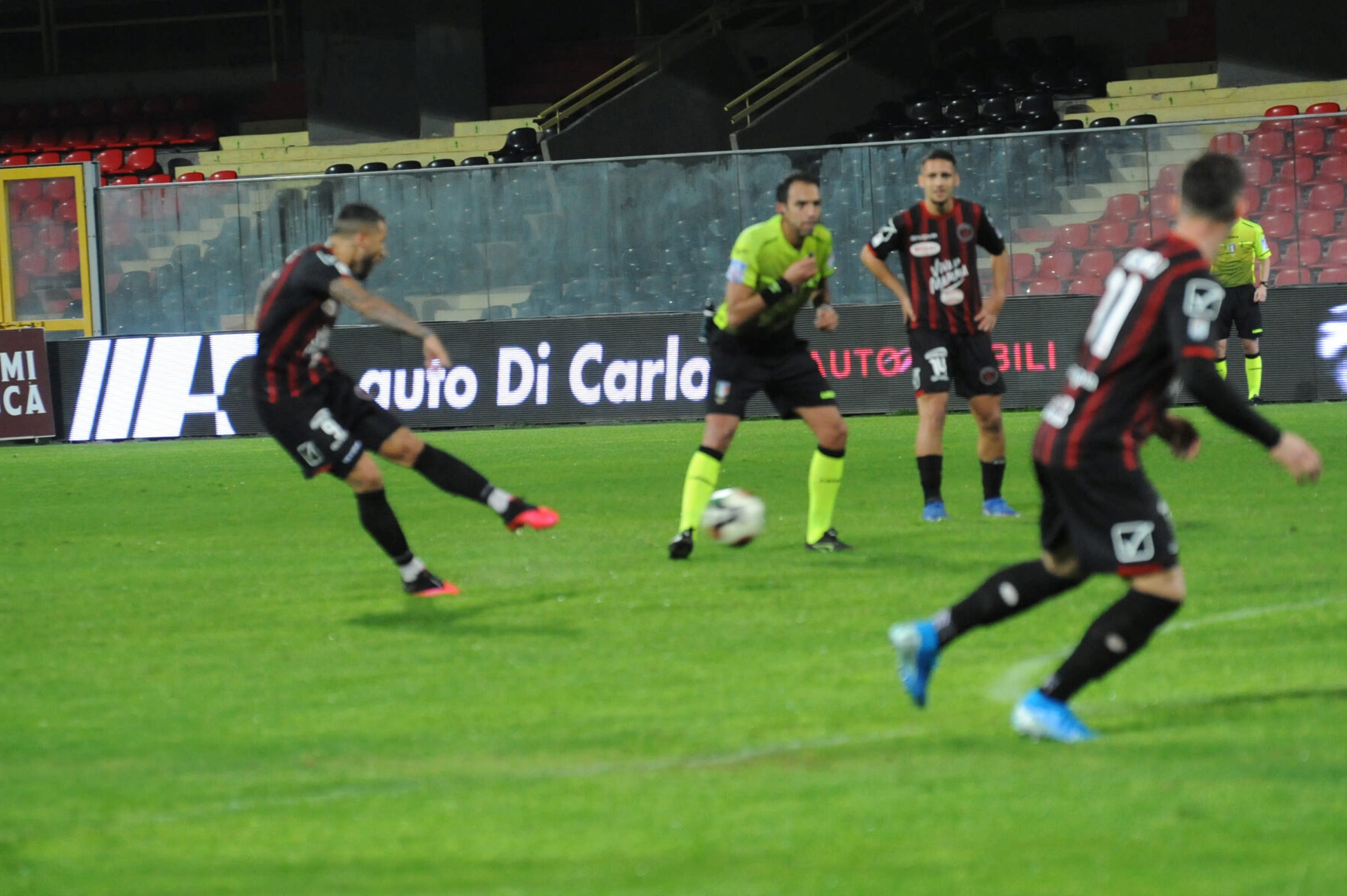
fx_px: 10731
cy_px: 373
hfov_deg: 7.2
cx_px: 644
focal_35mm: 287
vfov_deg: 4.8
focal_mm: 200
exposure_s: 1/400
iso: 3200
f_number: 5.3
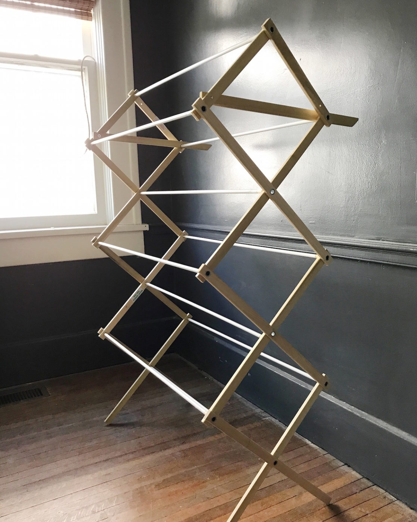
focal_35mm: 30
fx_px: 463
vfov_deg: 58.7
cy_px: 284
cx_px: 206
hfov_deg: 48.5
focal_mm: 3.99
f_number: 1.8
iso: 25
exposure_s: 1/30
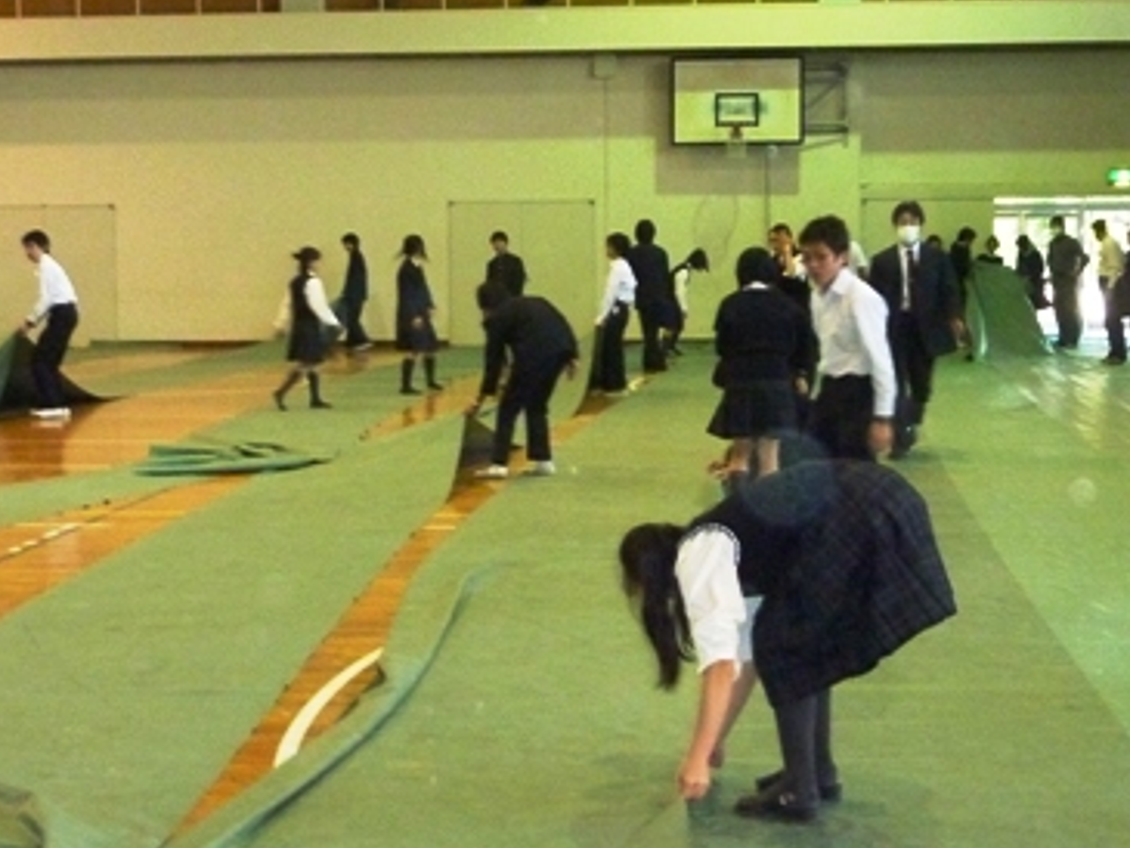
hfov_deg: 27.8
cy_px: 480
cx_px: 536
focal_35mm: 70
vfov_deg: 21.0
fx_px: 2286
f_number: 3.6
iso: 800
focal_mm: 6.5
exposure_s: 1/30
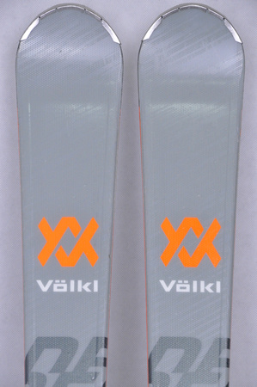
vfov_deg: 13.1
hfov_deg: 8.7
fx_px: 1690
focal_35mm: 158
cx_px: 128
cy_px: 194
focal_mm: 105
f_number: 8
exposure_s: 1/125
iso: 3200
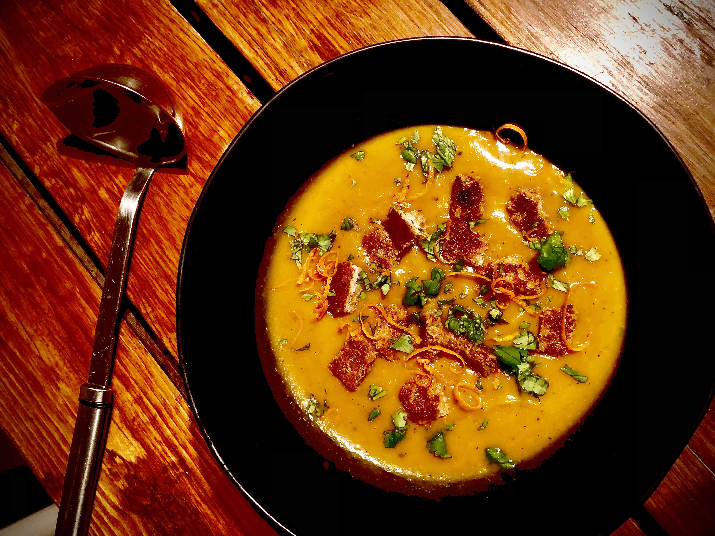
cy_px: 268
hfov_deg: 63.4
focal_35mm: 28
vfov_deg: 49.7
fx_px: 578
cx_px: 358
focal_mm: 3.99
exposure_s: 1/5
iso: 100
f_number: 1.8
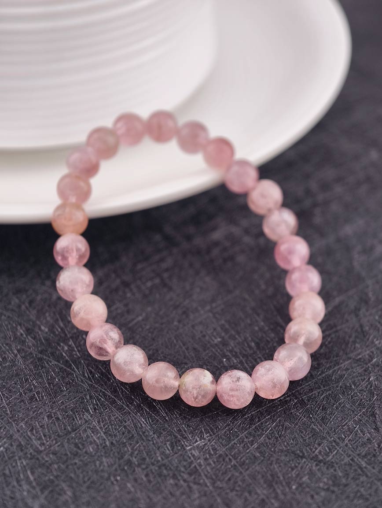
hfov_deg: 17.4
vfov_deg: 23.0
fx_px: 1248
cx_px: 191
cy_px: 254
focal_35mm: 85
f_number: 2.67
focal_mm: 22.48
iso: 125
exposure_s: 1/160
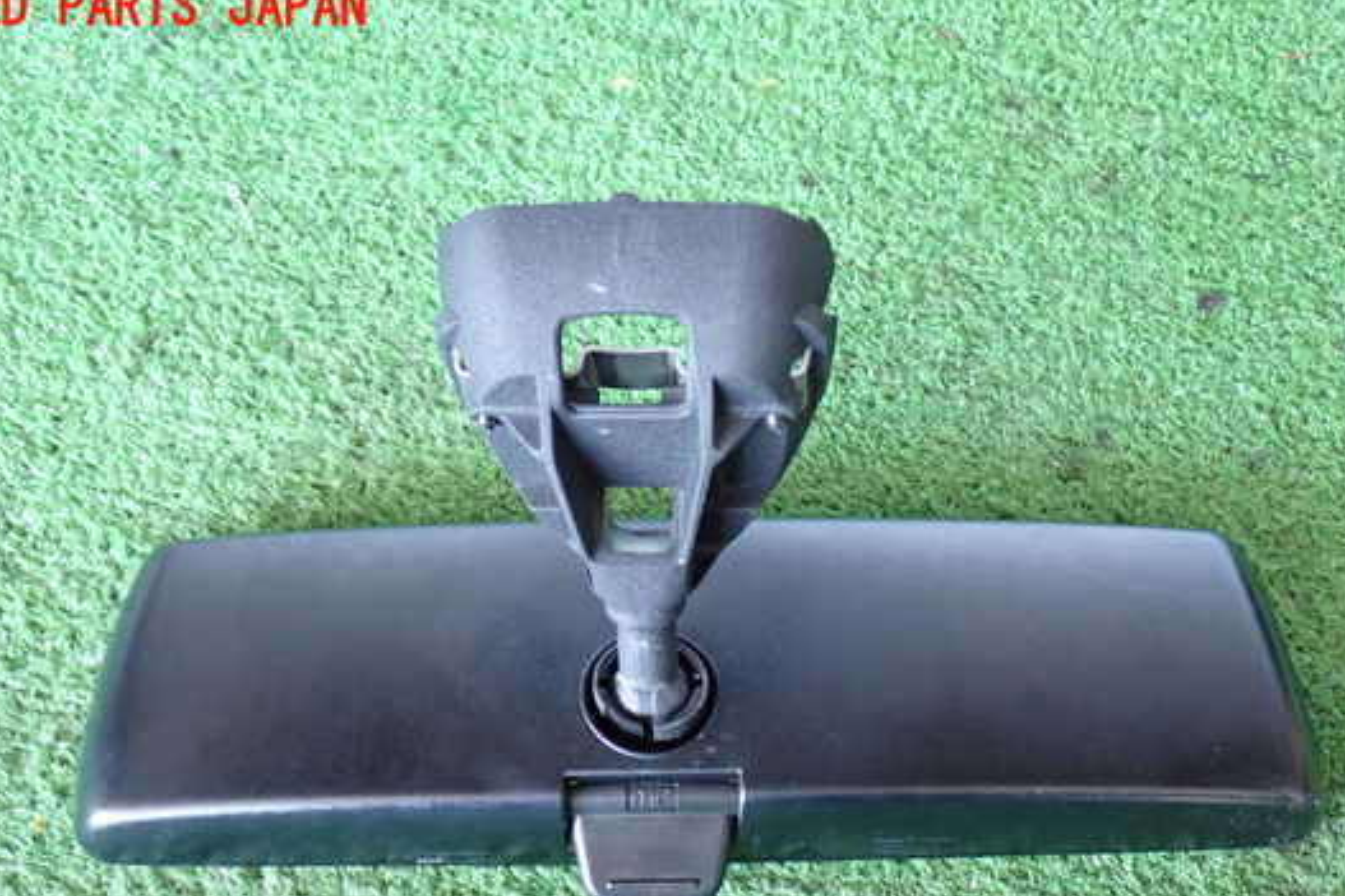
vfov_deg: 29.7
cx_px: 669
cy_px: 551
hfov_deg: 43.6
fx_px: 1681
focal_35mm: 45
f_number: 2.7
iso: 500
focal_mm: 6.83
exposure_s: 1/40
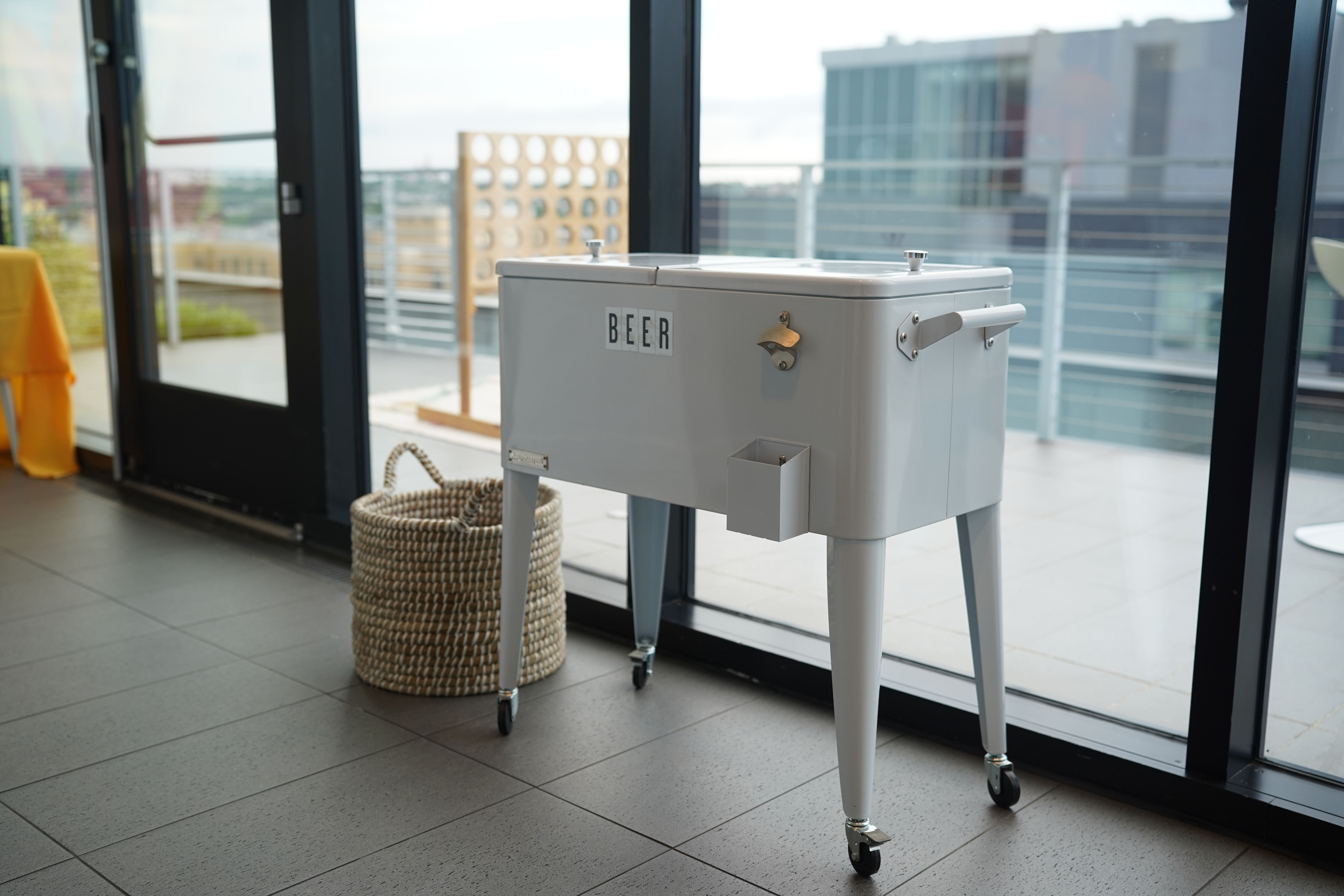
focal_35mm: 36
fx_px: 1344
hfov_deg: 53.1
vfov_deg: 36.9
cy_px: 448
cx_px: 672
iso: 400
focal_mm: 36
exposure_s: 1/640
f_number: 2.5
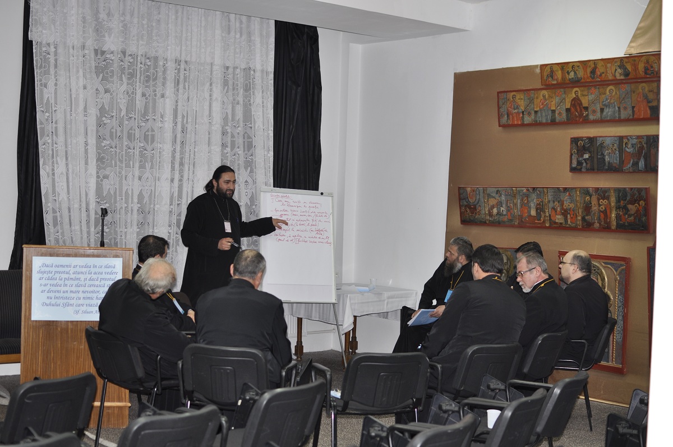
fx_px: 980
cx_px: 336
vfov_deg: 25.7
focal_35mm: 52
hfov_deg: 37.9
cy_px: 224
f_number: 2.8
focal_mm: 35
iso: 200
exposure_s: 1/60
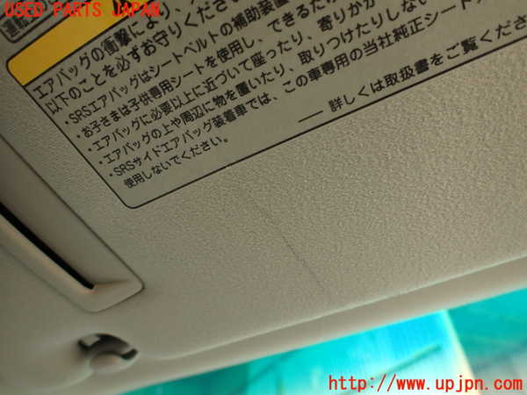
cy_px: 198
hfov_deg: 69.4
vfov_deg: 54.9
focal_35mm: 25
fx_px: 381
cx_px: 264
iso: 160
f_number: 2
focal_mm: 4.5
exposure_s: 1/60
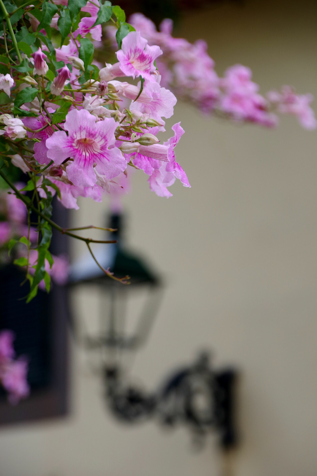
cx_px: 158
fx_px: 2481
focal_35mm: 188
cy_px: 238
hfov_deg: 7.3
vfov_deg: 11.0
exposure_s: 1/200
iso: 200
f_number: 5.6
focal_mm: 125
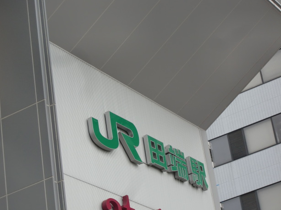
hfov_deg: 16.8
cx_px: 139
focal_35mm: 117
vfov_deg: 12.6
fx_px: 949
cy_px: 105
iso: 125
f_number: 5.8
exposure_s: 1/100
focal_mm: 19.6
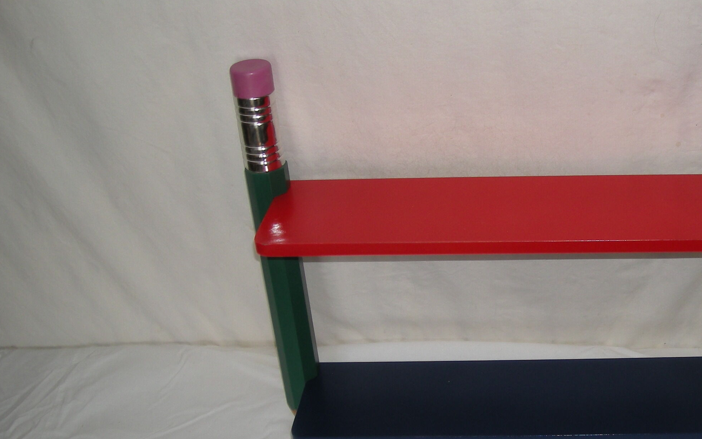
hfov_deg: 34.4
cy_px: 264
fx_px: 1110
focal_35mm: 58
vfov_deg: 22.3
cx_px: 523
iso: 50
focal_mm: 5.7
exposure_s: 1/54.3
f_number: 2.8
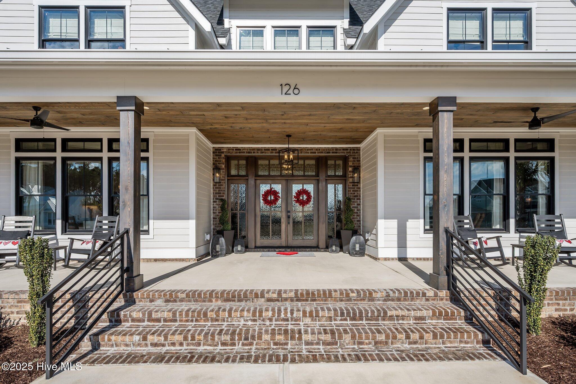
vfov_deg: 67.4
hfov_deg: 90.0
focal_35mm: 18
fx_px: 288
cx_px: 288
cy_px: 192
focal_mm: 18
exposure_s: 1/250
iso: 40
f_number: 7.1
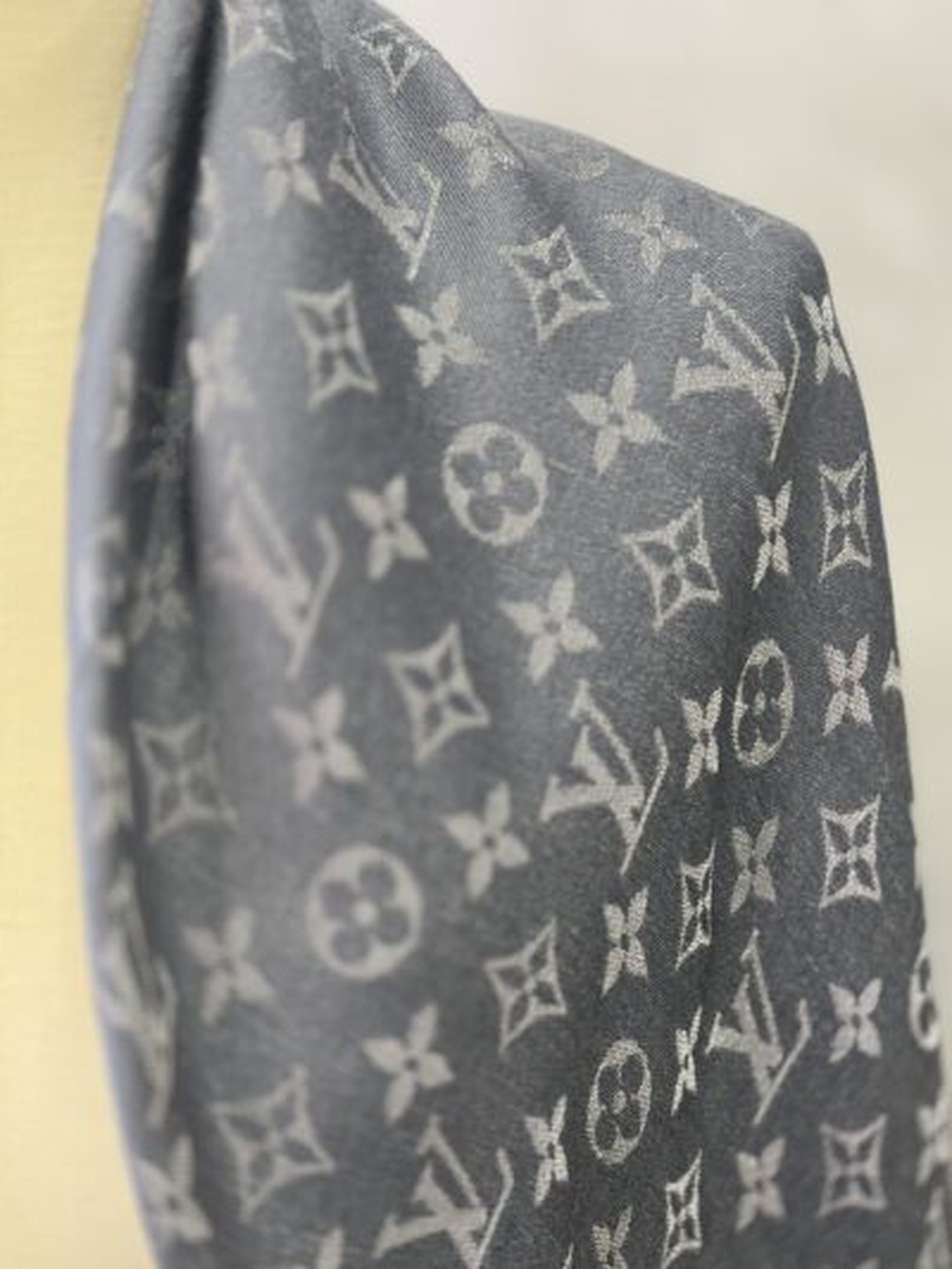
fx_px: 1906
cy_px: 634
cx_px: 476
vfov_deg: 36.8
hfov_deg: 28.0
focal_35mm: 52
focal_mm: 5.96
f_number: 1.6
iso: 160
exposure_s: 1/60
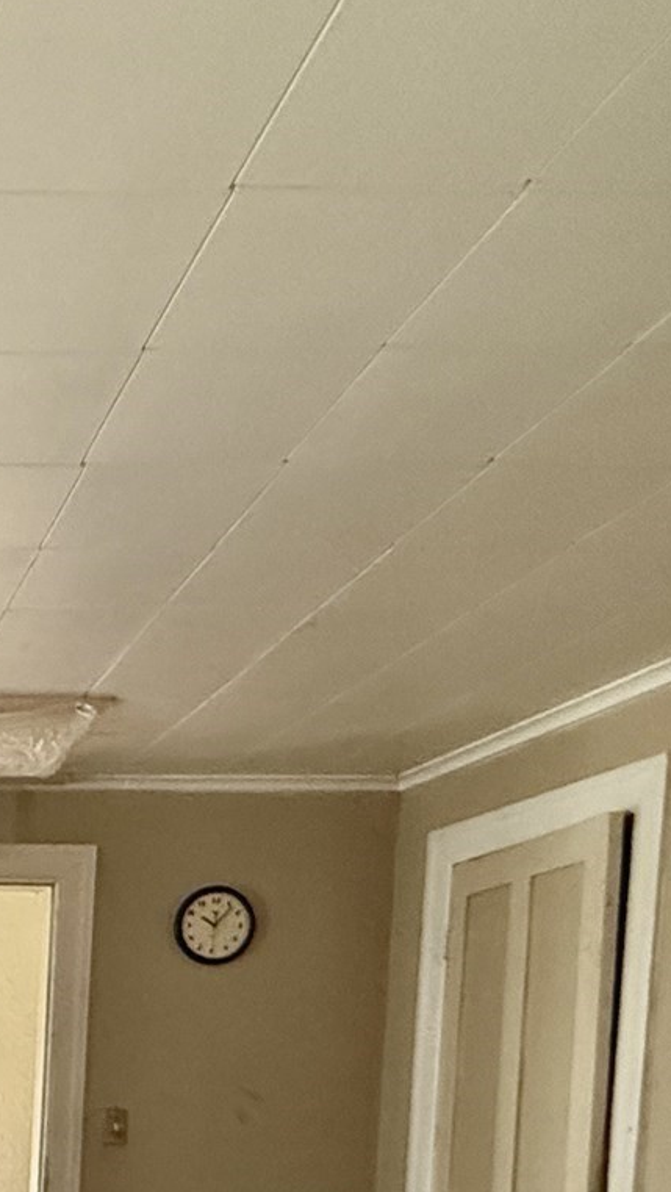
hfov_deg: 23.5
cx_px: -322
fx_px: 1296
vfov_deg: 43.3
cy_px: 1156
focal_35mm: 41
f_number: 2.2
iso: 800
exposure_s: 1/60
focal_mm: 2.22
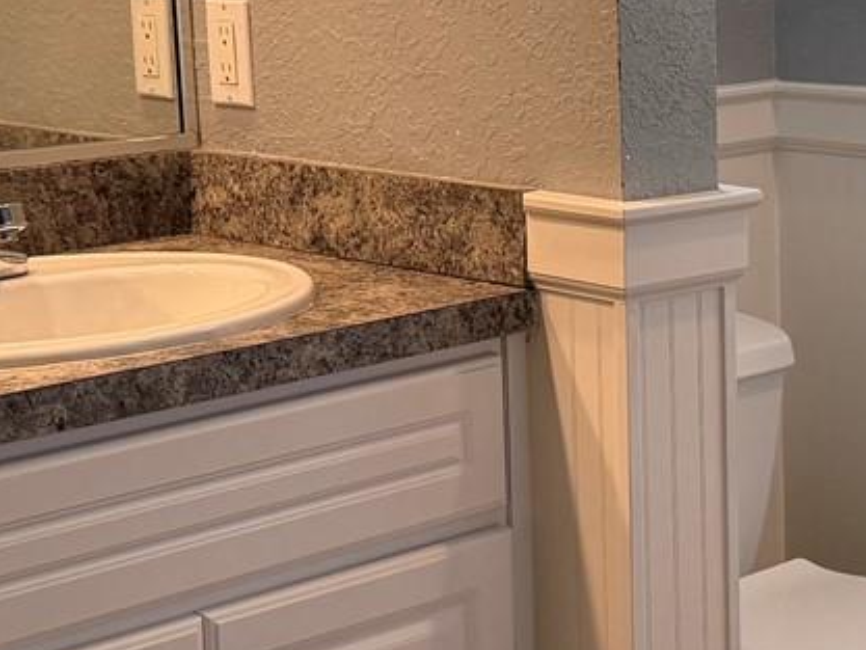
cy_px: 260
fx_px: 2302
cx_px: 824
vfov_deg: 16.1
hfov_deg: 20.7
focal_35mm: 92
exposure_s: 1/158
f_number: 1.78
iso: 160
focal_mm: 6.76
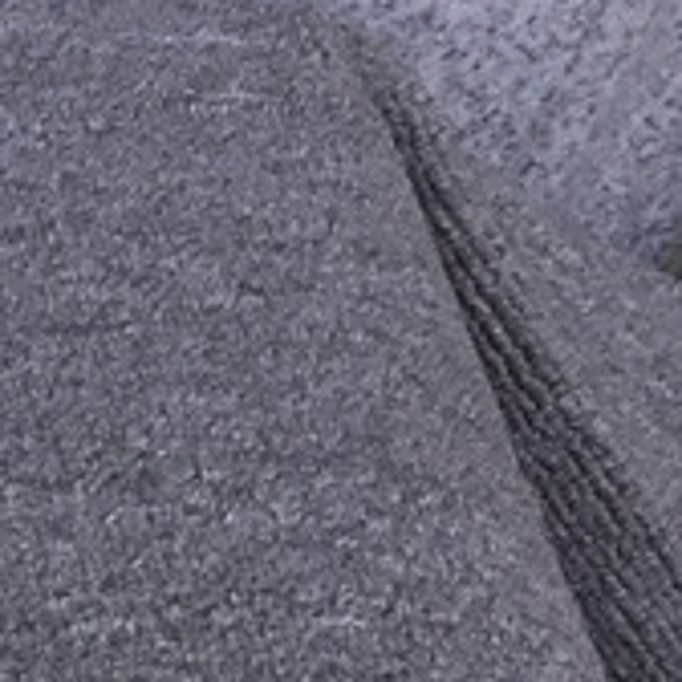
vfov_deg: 11.2
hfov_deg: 10.2
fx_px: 3277
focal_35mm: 147
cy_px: 1163
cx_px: -1019
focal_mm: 3.3
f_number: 2.4
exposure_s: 1/294
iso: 25
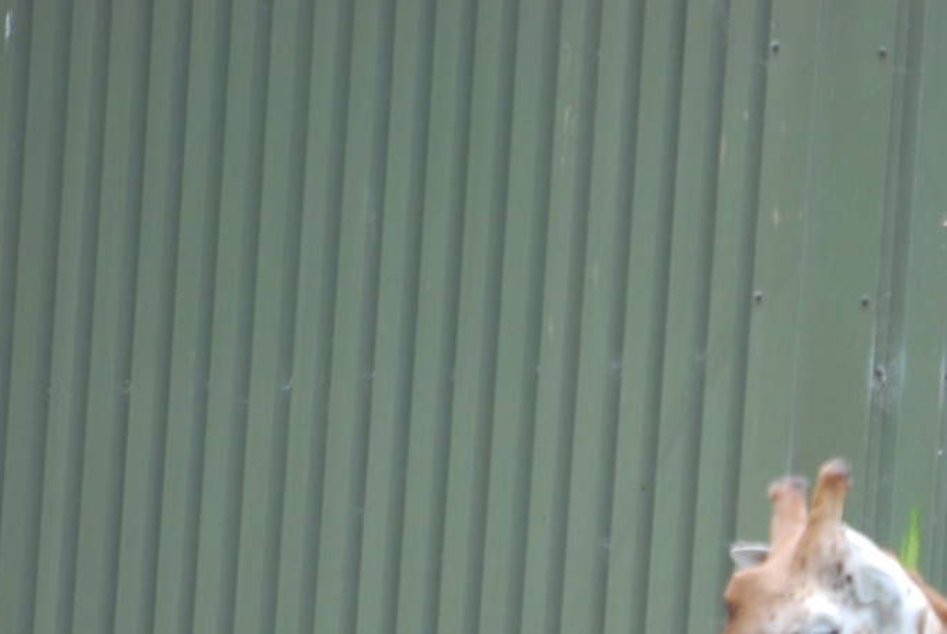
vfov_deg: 1.3
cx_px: 1061
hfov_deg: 1.9
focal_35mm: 1069
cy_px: 739
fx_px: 28151
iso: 280
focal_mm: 300
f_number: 5.6
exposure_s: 1/125
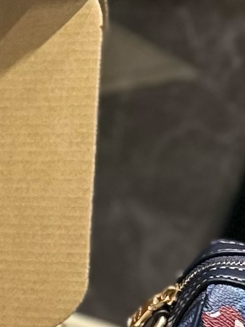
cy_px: 117
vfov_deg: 10.8
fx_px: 1726
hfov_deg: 8.0
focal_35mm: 183
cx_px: -85
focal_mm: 6.86
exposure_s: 1/100
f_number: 1.78
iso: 125
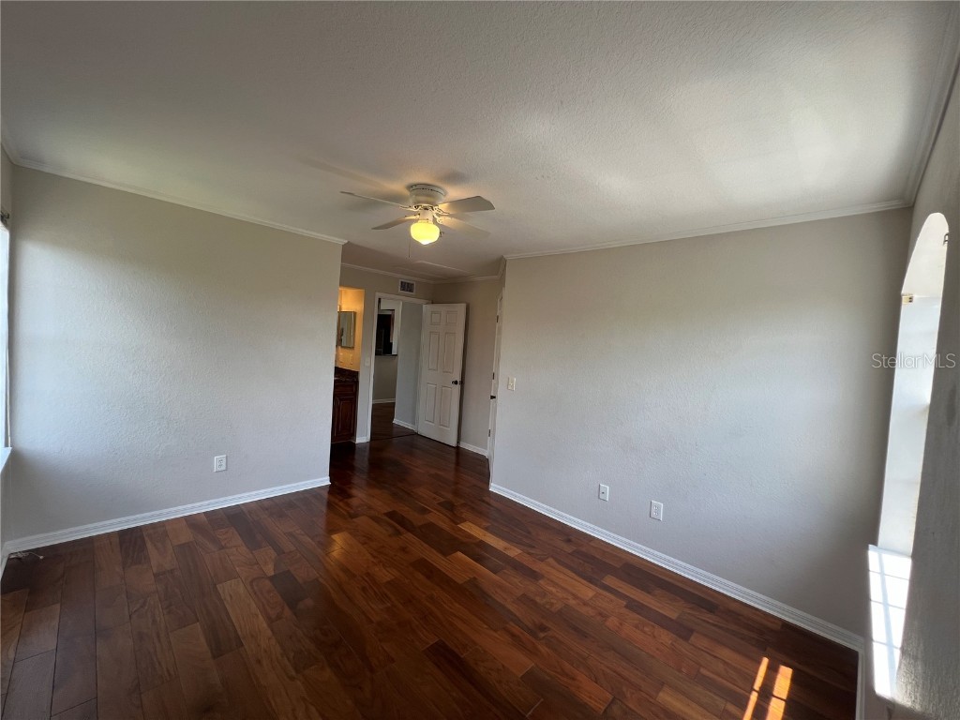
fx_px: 361
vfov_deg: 89.9
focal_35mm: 13
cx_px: 480
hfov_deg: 106.2
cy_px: 360
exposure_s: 1/120
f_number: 1.8
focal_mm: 1.57
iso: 50
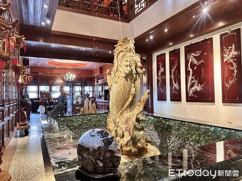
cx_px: 121
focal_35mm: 24
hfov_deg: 71.6
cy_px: 90
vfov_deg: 56.8
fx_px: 168
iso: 800
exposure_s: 1/60
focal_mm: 6.86
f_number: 1.78
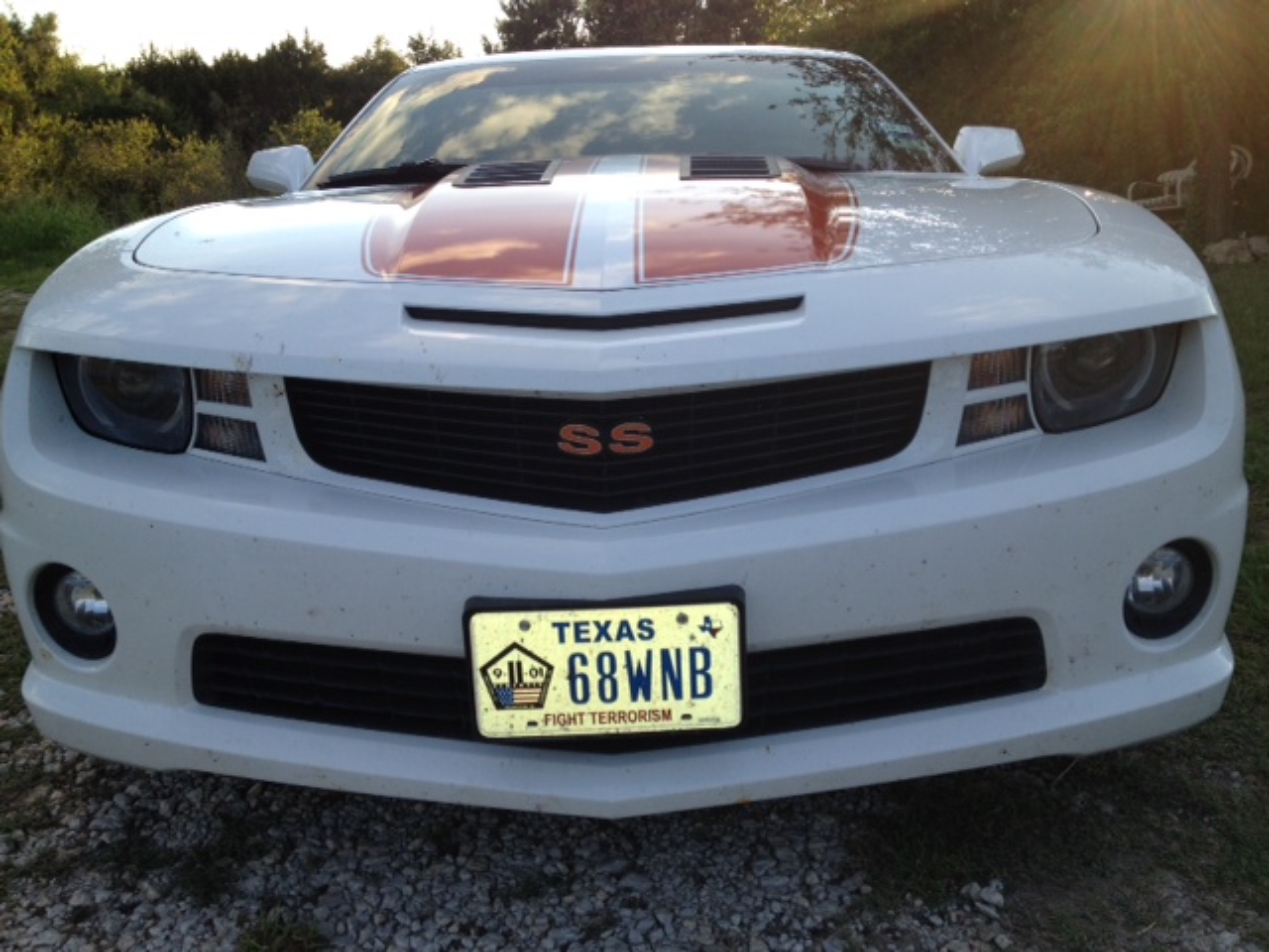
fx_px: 1283
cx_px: 634
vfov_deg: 40.7
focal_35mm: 35
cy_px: 476
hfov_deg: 52.6
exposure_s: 1/339
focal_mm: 4.28
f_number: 2.4
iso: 64
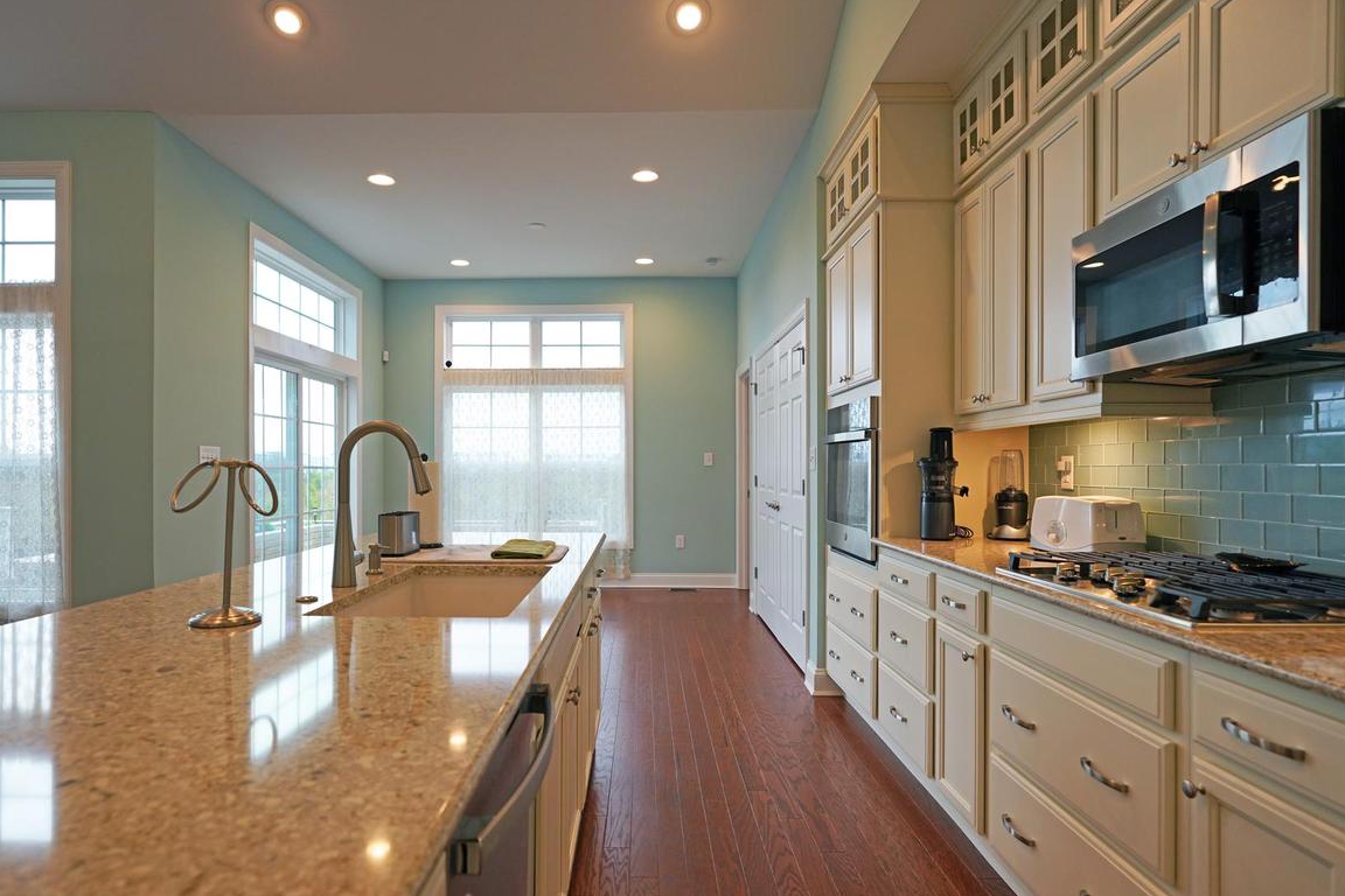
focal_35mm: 20
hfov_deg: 83.9
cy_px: 464
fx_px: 747
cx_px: 632
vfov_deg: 61.9
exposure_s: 1/160
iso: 640
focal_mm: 16
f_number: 4
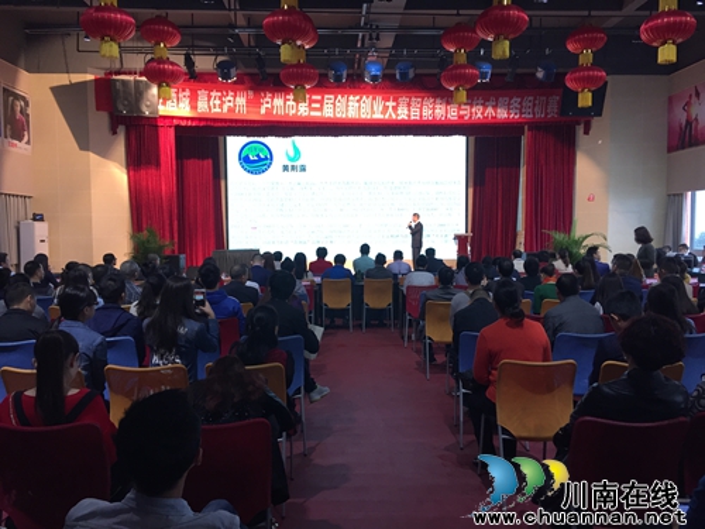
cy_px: 264
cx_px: 352
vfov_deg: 48.2
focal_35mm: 29
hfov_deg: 61.7
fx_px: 591
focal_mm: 4.15
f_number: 2.2
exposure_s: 1/33
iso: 64
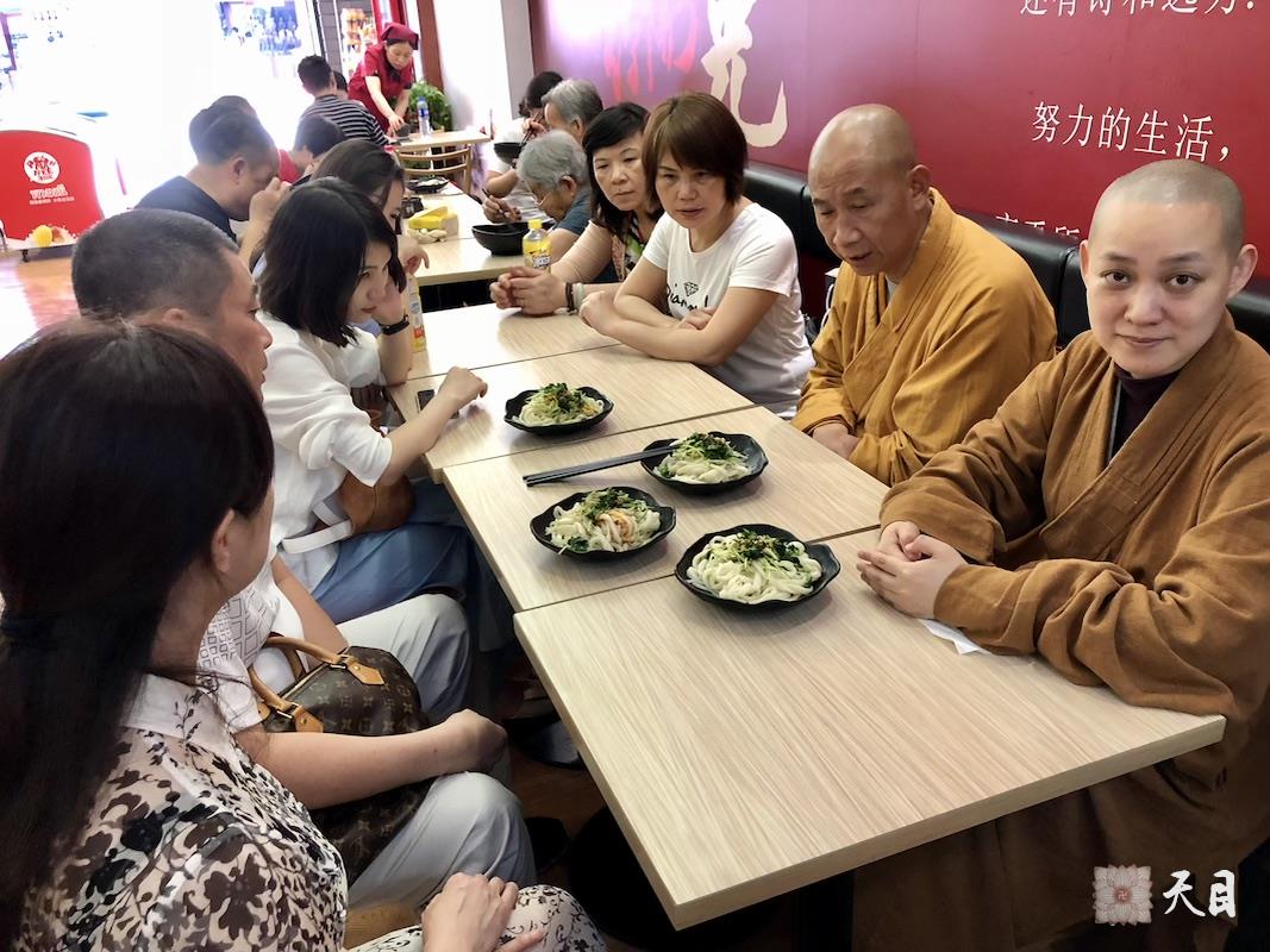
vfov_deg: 49.7
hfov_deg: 63.4
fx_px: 1027
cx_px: 635
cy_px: 476
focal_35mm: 28
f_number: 1.8
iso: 80
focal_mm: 3.99
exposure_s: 1/17
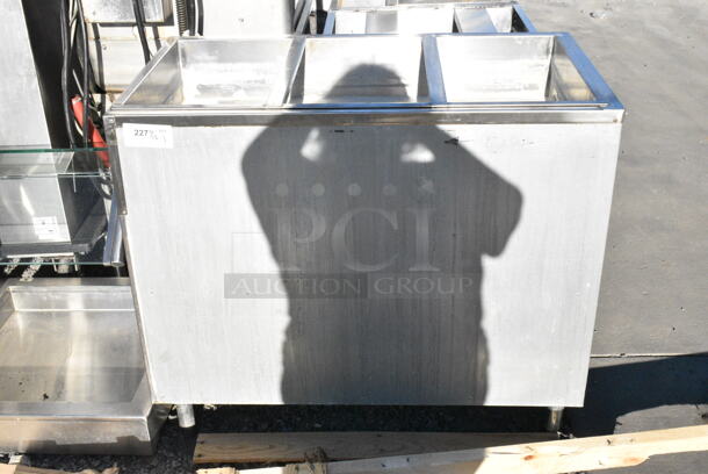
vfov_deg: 32.0
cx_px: 354
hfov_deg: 46.4
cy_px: 237
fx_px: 827
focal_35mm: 42
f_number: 22
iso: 6400
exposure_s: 1/2000
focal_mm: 28
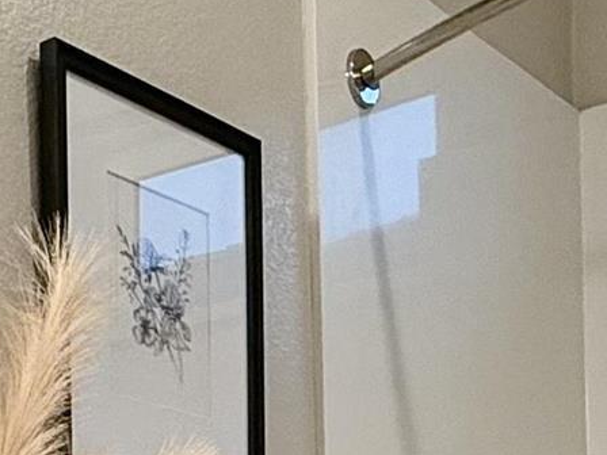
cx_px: 87
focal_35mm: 96
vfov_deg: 13.6
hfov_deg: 20.1
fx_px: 1683
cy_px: 849
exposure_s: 1/120
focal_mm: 2.22
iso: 125
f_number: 2.2
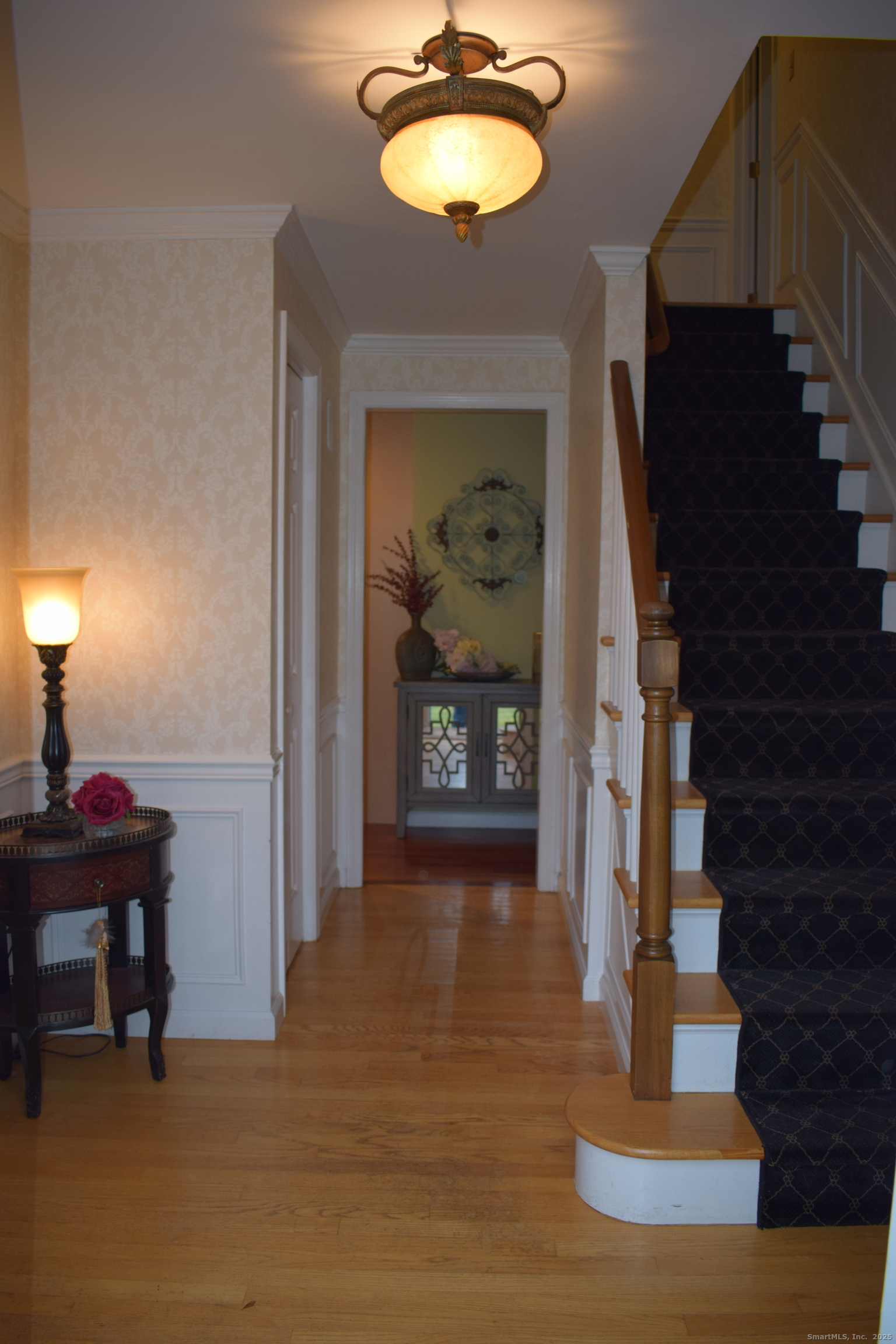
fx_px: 1008
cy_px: 672
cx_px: 448
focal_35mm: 27
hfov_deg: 47.9
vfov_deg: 67.4
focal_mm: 18
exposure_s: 1/60
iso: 400
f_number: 3.5
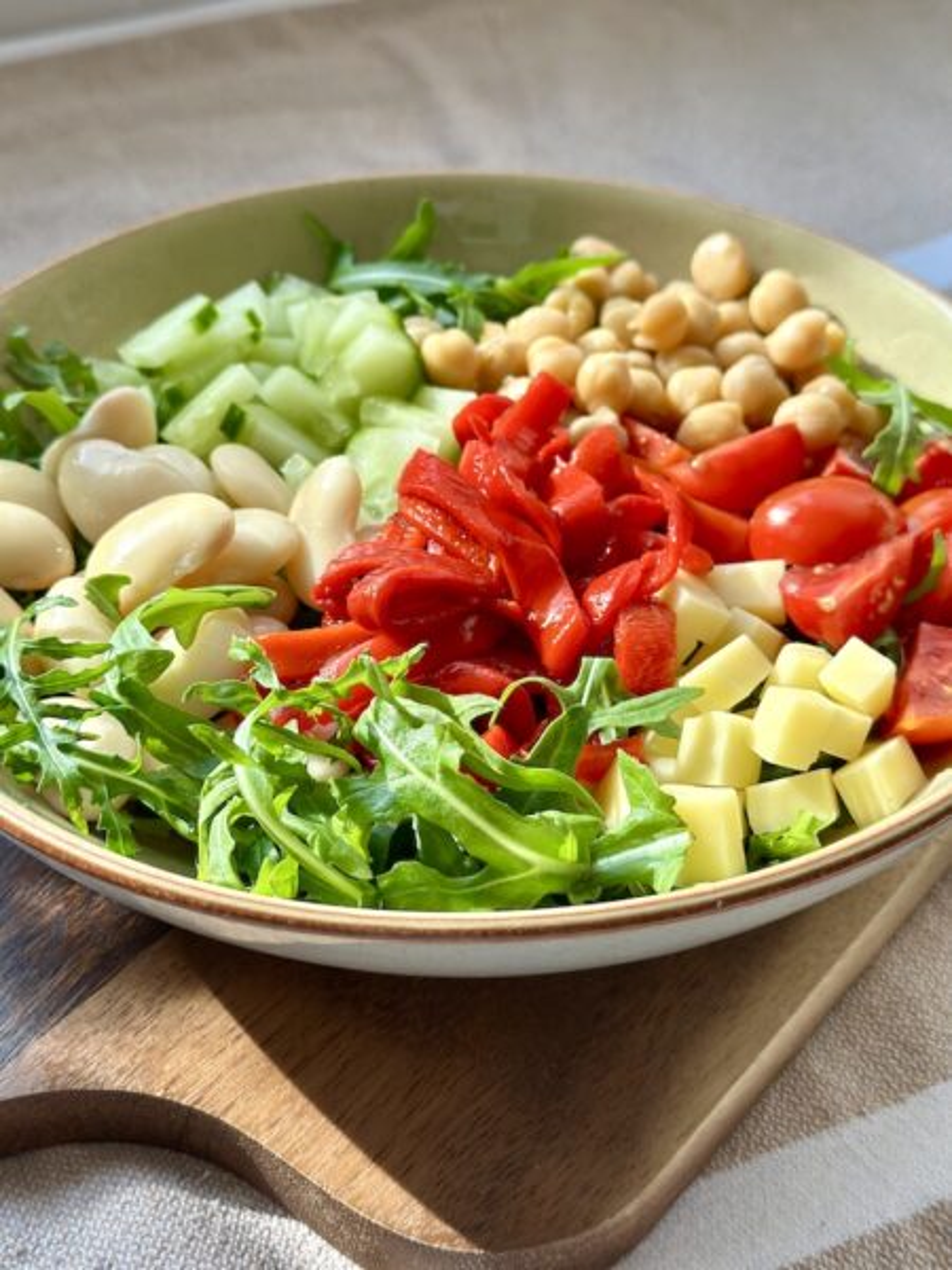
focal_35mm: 48
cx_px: 476
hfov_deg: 30.3
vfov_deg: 39.7
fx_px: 1760
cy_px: 635
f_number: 1.78
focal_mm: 6.86
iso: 80
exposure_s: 1/444
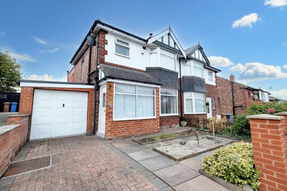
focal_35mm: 16
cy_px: 93
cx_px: 145
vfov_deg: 73.7
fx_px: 128
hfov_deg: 96.7
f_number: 4
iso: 400
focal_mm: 10
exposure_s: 1/60
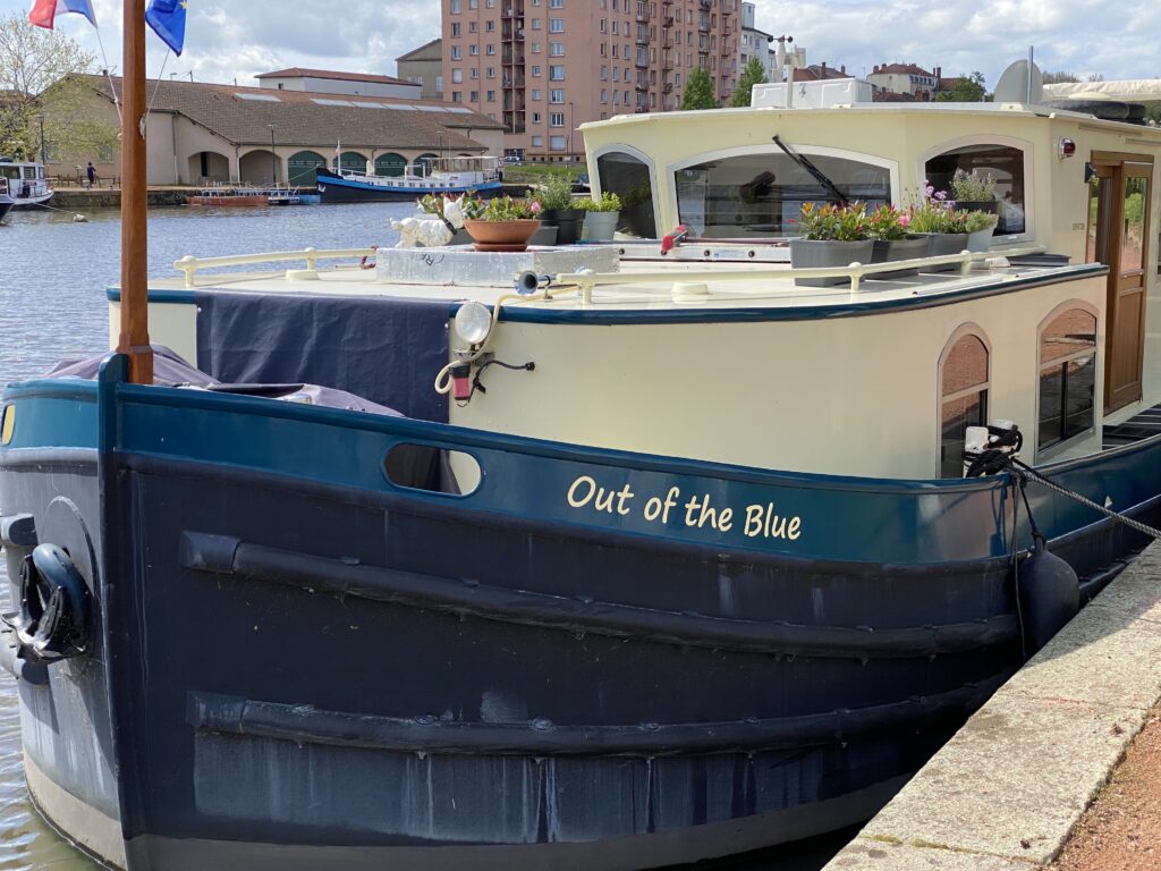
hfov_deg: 36.8
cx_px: 580
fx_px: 1744
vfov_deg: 28.0
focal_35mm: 52
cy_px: 436
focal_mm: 6
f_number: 2
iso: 20
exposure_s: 1/1261
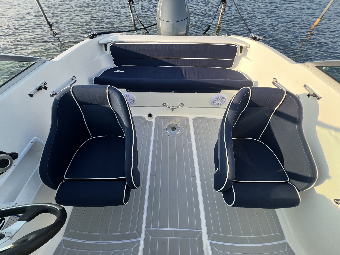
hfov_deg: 106.2
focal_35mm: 13
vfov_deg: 89.9
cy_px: 128
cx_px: 170
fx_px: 128
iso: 32
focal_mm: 1.57
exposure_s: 1/314
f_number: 1.8
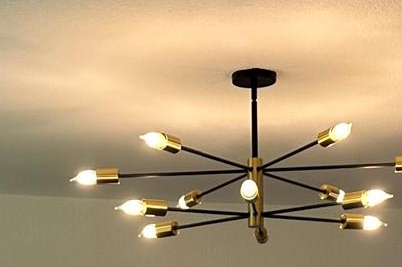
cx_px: 185
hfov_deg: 16.1
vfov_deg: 10.0
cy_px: 541
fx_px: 1417
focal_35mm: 127
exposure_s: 1/158
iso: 64
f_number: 1.78
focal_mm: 6.86
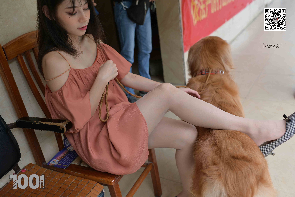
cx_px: 148
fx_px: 287
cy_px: 98
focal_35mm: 35
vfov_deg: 37.9
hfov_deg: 54.4
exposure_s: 1/200
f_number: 3.2
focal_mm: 35
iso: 160
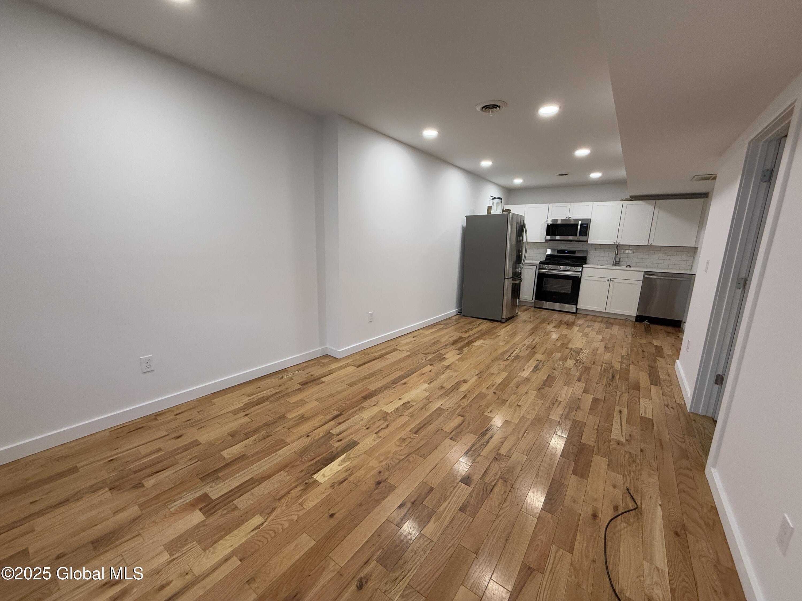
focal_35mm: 14
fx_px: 324
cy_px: 300
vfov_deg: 85.7
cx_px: 401
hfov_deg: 102.1
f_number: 2.2
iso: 200
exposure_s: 1/120
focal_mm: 2.22
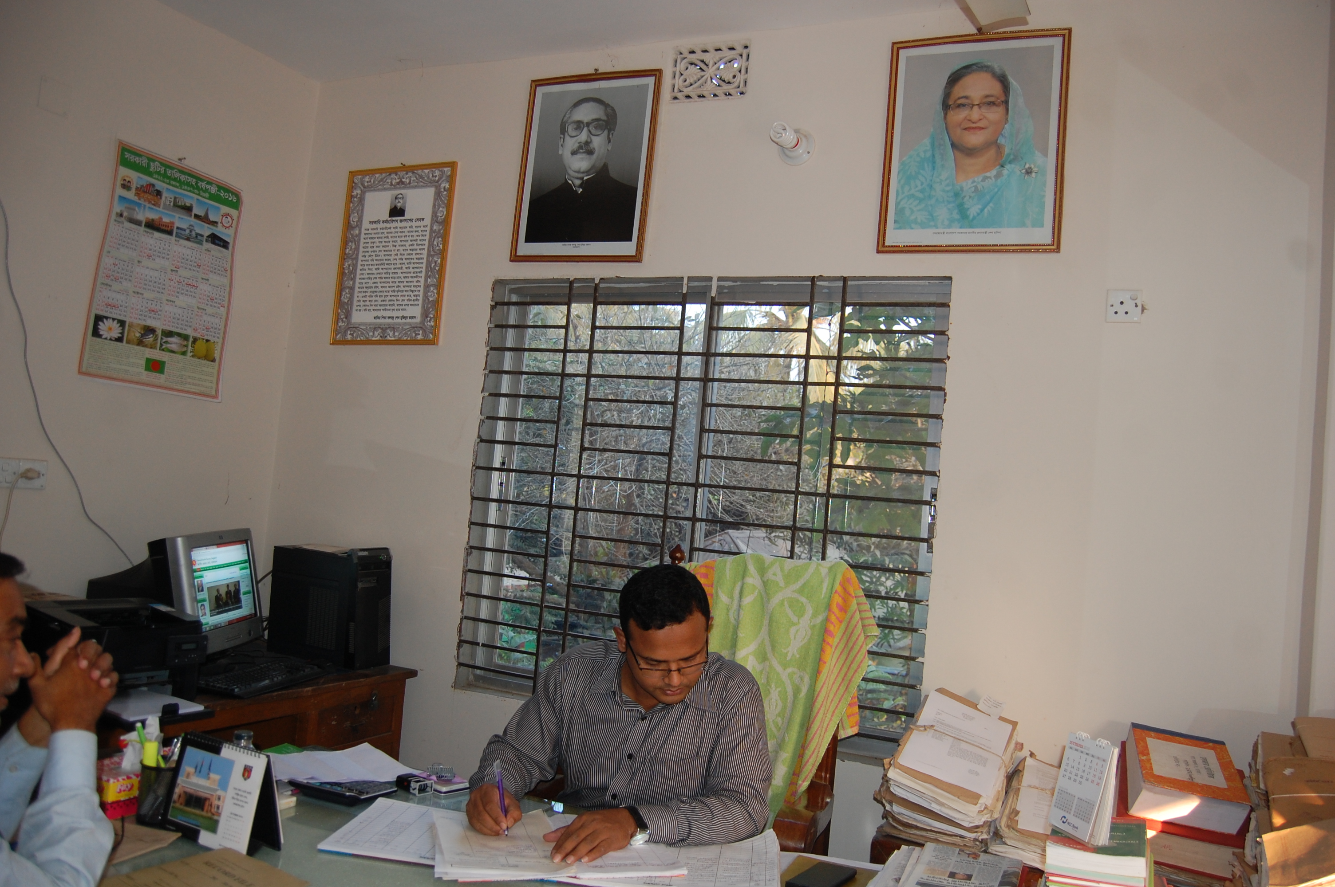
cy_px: 444
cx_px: 668
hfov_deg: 67.4
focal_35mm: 27
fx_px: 1000
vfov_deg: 47.8
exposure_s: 1/60
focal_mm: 18
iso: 400
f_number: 3.5
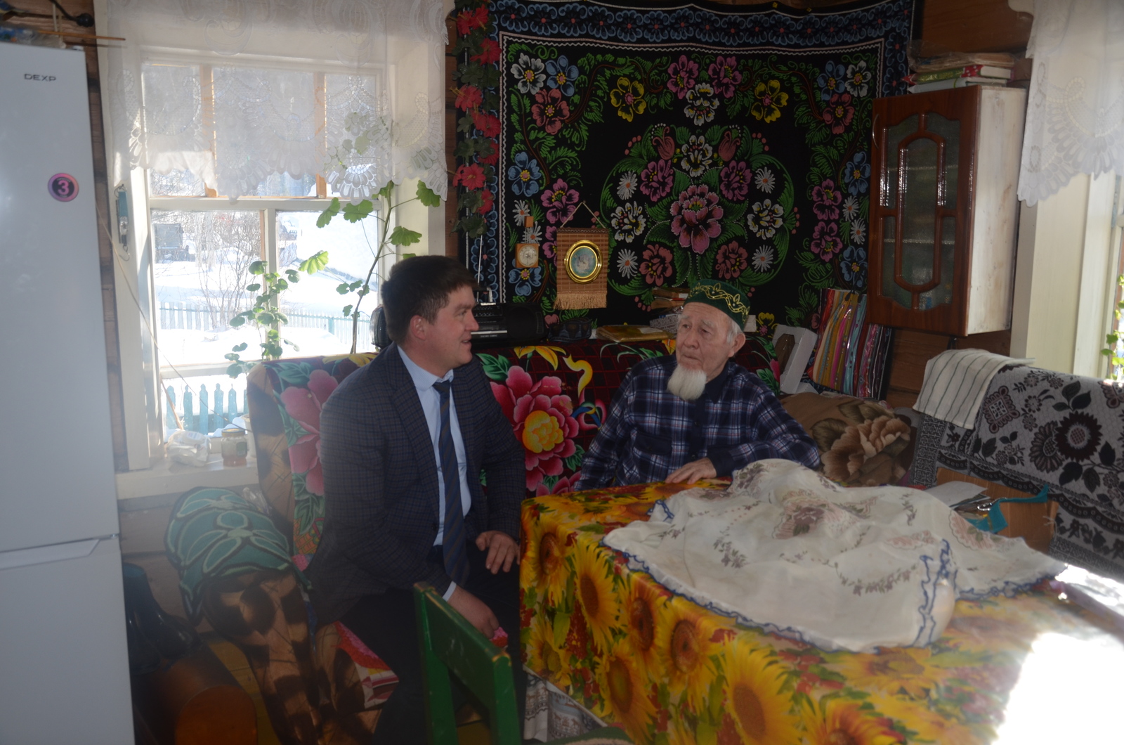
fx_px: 982
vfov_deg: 41.5
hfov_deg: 59.6
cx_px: 562
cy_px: 372
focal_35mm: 32
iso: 180
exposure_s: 1/250
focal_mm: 21
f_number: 4
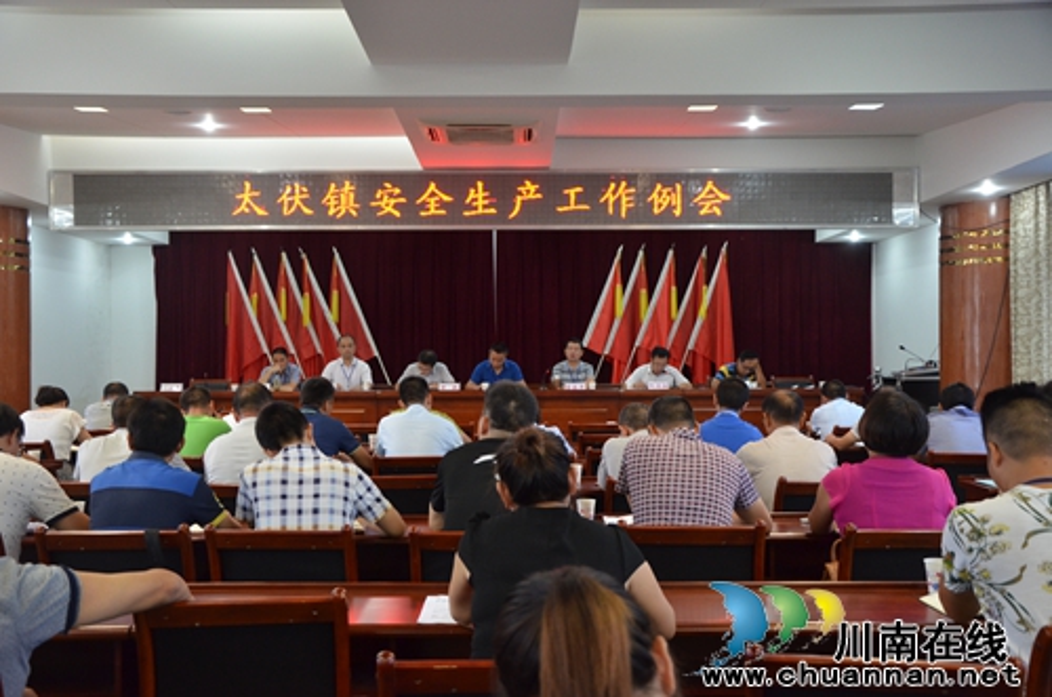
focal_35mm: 39
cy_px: 348
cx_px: 526
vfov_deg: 34.1
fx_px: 1137
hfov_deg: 49.6
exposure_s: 1/30
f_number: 4
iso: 1250
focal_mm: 26
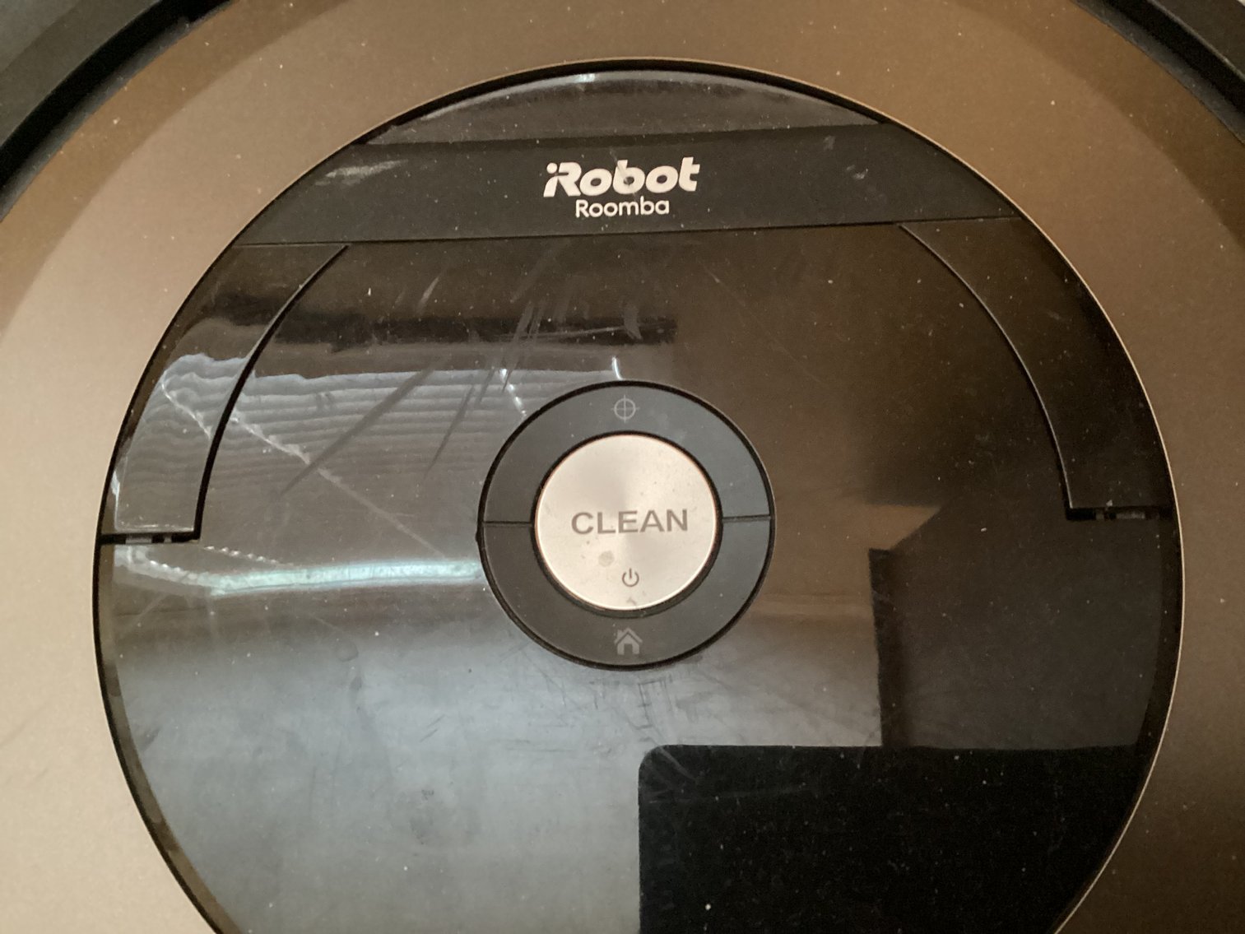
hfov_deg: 58.3
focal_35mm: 31
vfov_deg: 45.4
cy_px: 467
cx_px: 622
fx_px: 1115
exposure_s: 1/20
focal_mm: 3.3
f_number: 2.4
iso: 800
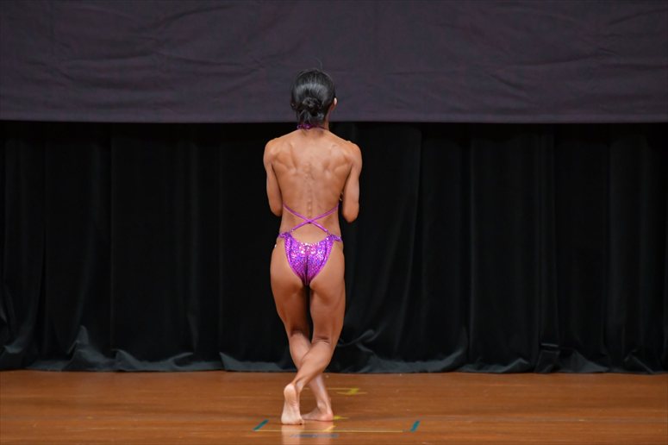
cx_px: 334
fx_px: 5842
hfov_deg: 6.5
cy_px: 222
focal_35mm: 315
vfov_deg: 4.4
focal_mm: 210
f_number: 5.6
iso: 4000
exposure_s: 1/400
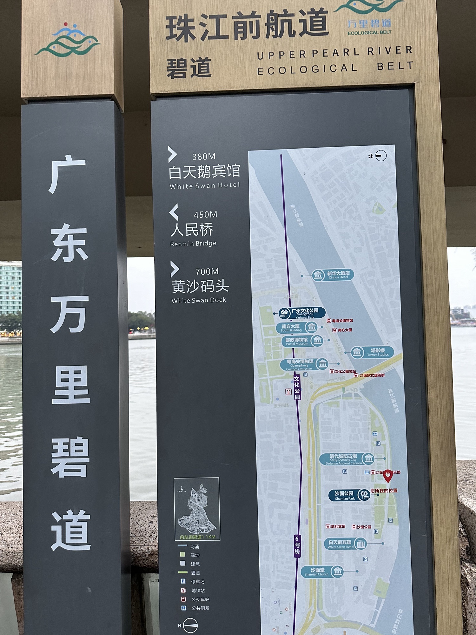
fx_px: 440
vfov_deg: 71.6
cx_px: 238
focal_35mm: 24
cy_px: 318
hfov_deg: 56.8
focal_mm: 6.86
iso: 320
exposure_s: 1/60
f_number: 1.78
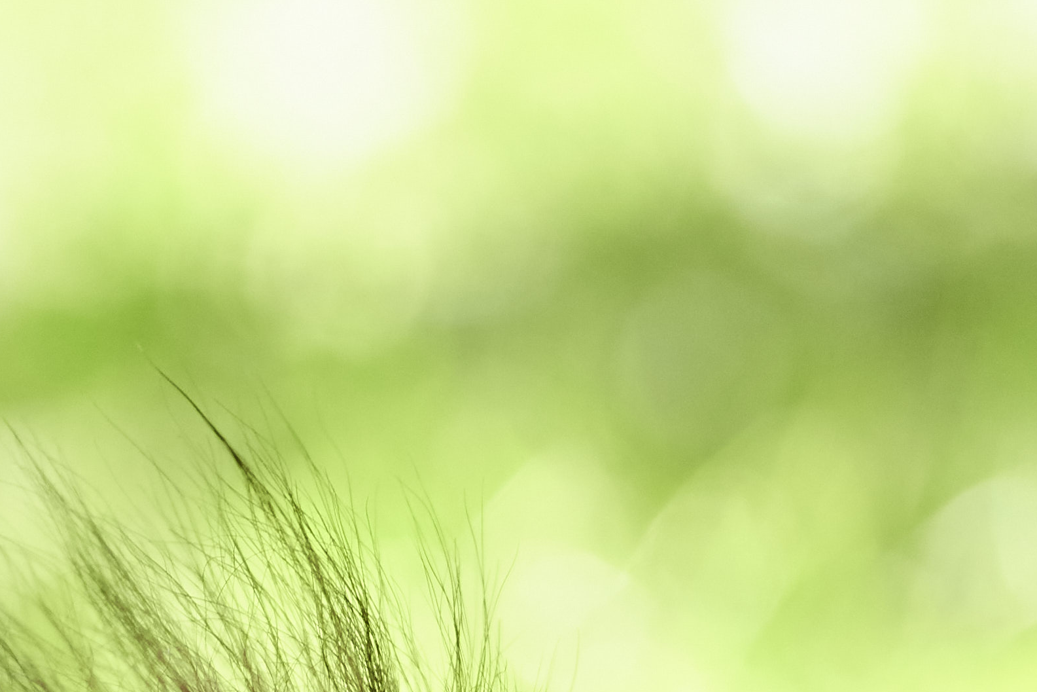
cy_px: 1298
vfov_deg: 0.8
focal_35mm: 1703
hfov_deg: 1.2
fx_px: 49057
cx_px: 175
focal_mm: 300
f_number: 5
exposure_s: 1/320
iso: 640
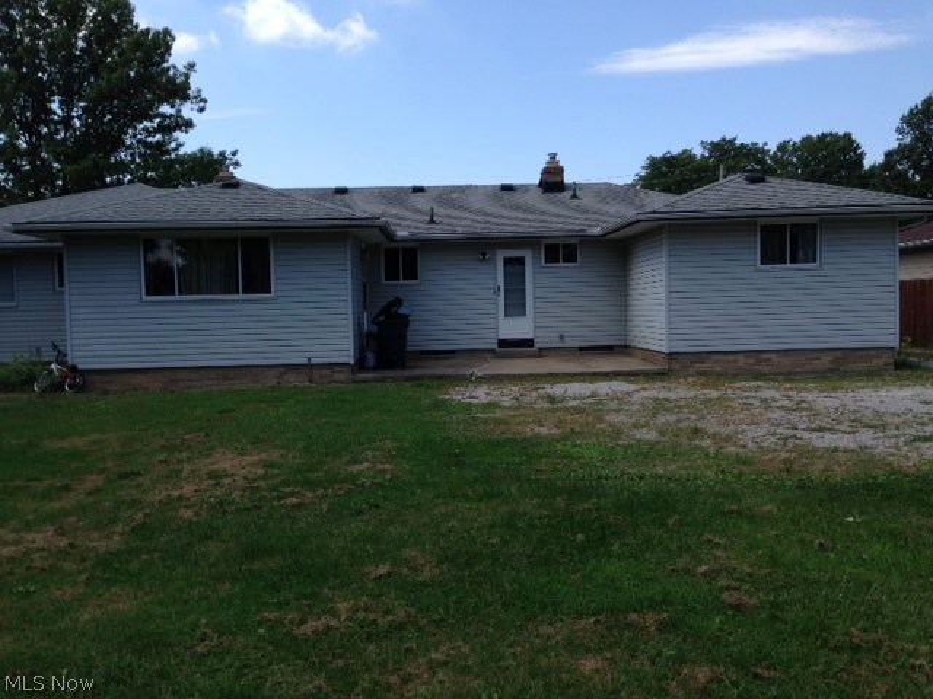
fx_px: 889
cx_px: 466
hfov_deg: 55.4
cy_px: 350
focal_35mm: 33
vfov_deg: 42.9
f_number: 2.4
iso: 50
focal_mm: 4.12
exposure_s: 1/1022
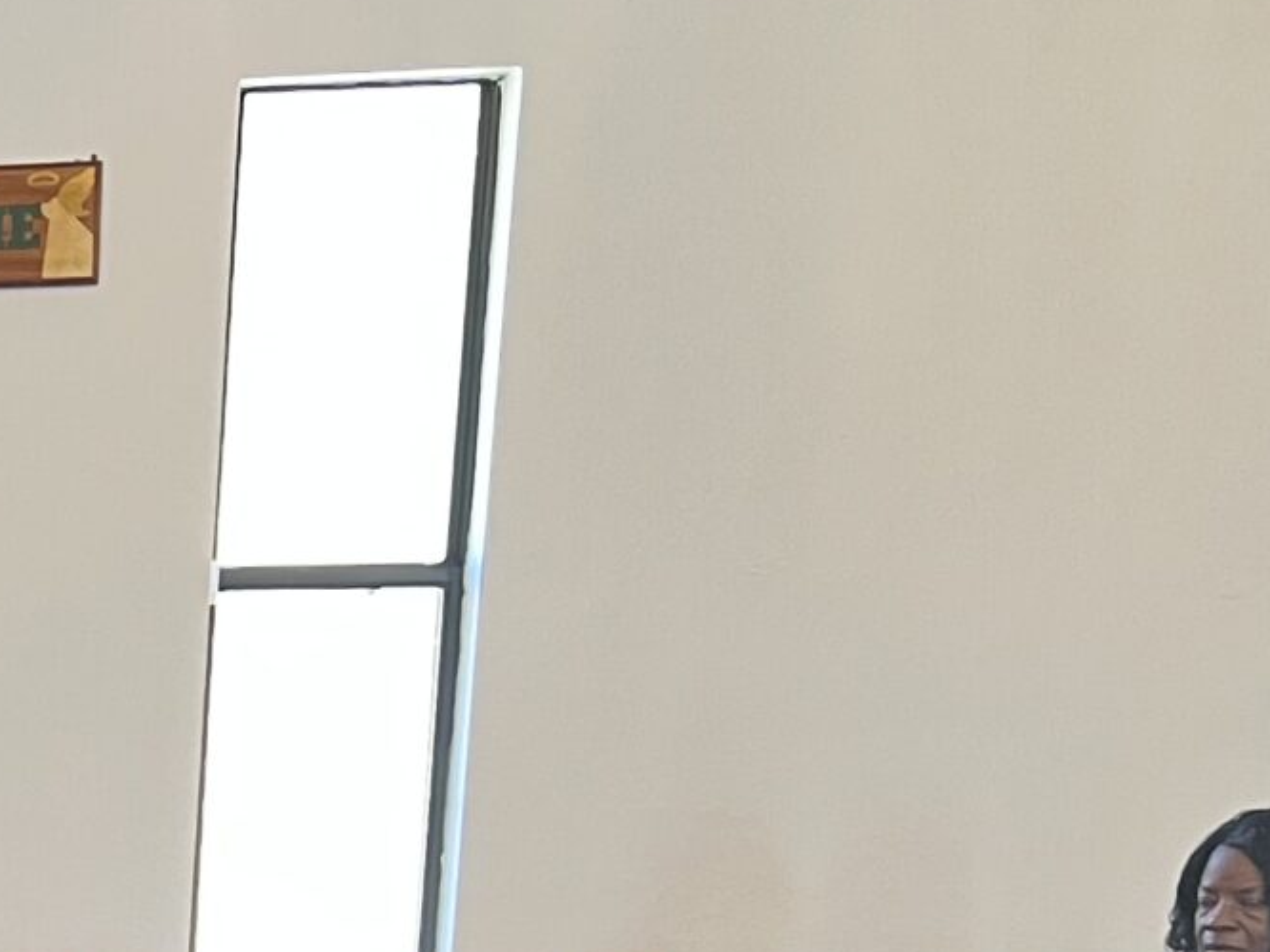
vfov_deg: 13.8
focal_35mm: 100
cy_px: 1467
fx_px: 3668
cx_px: -881
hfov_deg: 16.9
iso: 160
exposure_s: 1/60
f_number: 1.5
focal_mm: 5.7
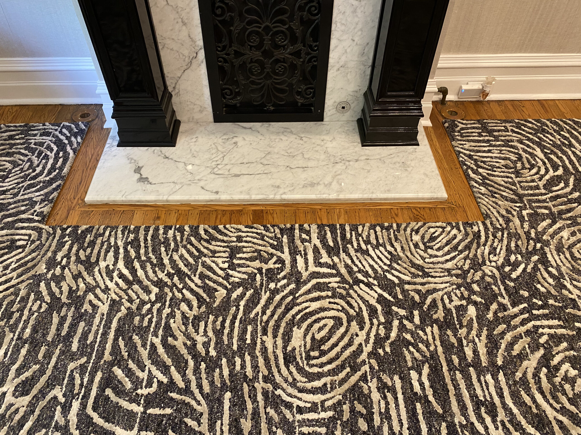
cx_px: 290
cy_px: 218
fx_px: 436
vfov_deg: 53.1
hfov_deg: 67.3
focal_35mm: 26
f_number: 1.8
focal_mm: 4.25
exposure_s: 1/60
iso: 250
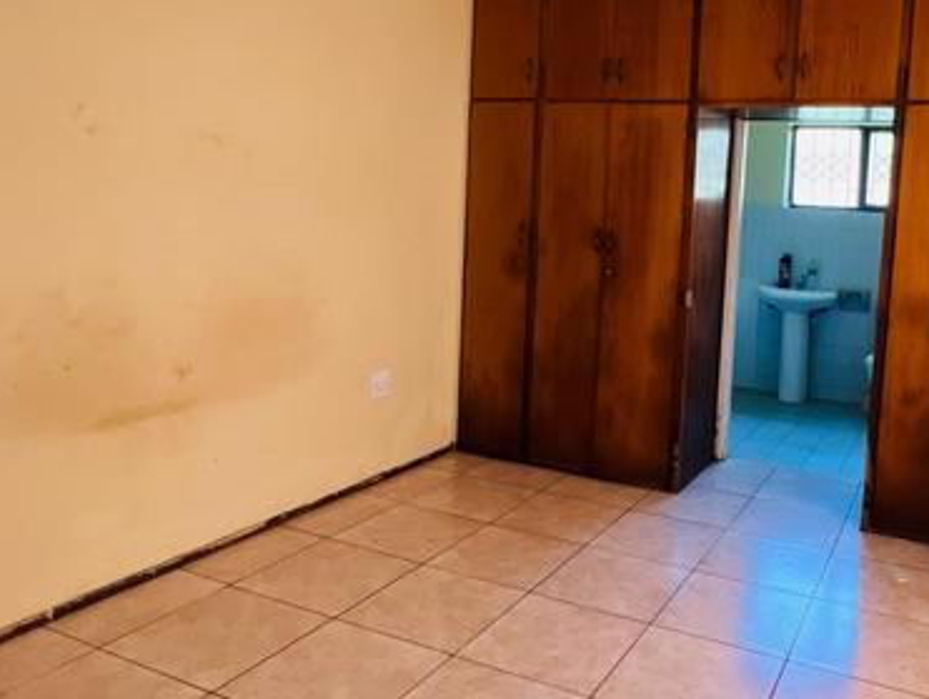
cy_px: 288
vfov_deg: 49.6
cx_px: 639
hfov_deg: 61.4
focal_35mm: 28
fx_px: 752
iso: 64
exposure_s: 1/30
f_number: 1.8
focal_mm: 1.57
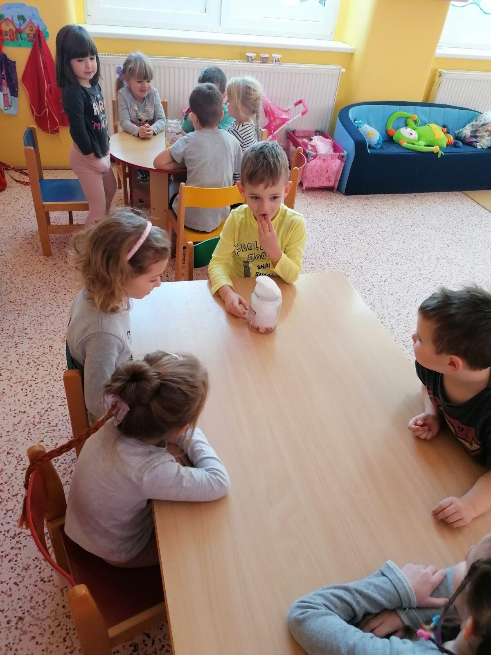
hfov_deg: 51.4
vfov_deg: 65.3
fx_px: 511
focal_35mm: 27
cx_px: 246
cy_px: 328
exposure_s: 1/100
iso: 250
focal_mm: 4.75
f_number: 1.8
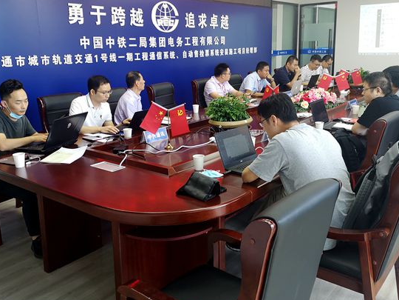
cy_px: 123
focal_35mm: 35
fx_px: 403
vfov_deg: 40.6
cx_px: 201
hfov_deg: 52.6
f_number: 1.8
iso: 125
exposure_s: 1/50
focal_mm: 3.95
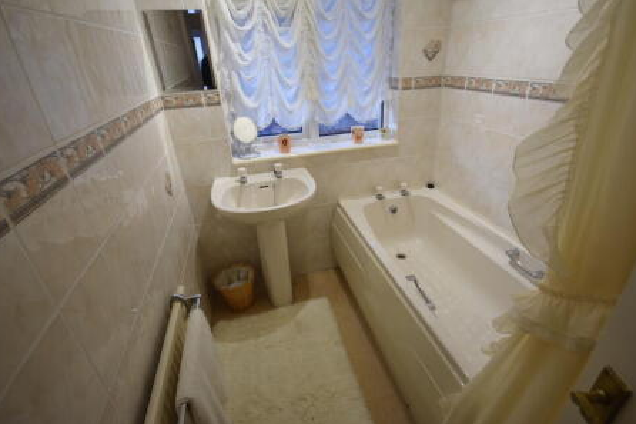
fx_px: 283
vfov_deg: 73.6
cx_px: 322
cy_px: 201
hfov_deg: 96.8
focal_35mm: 16
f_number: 4
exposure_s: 1/60
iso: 500
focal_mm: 10
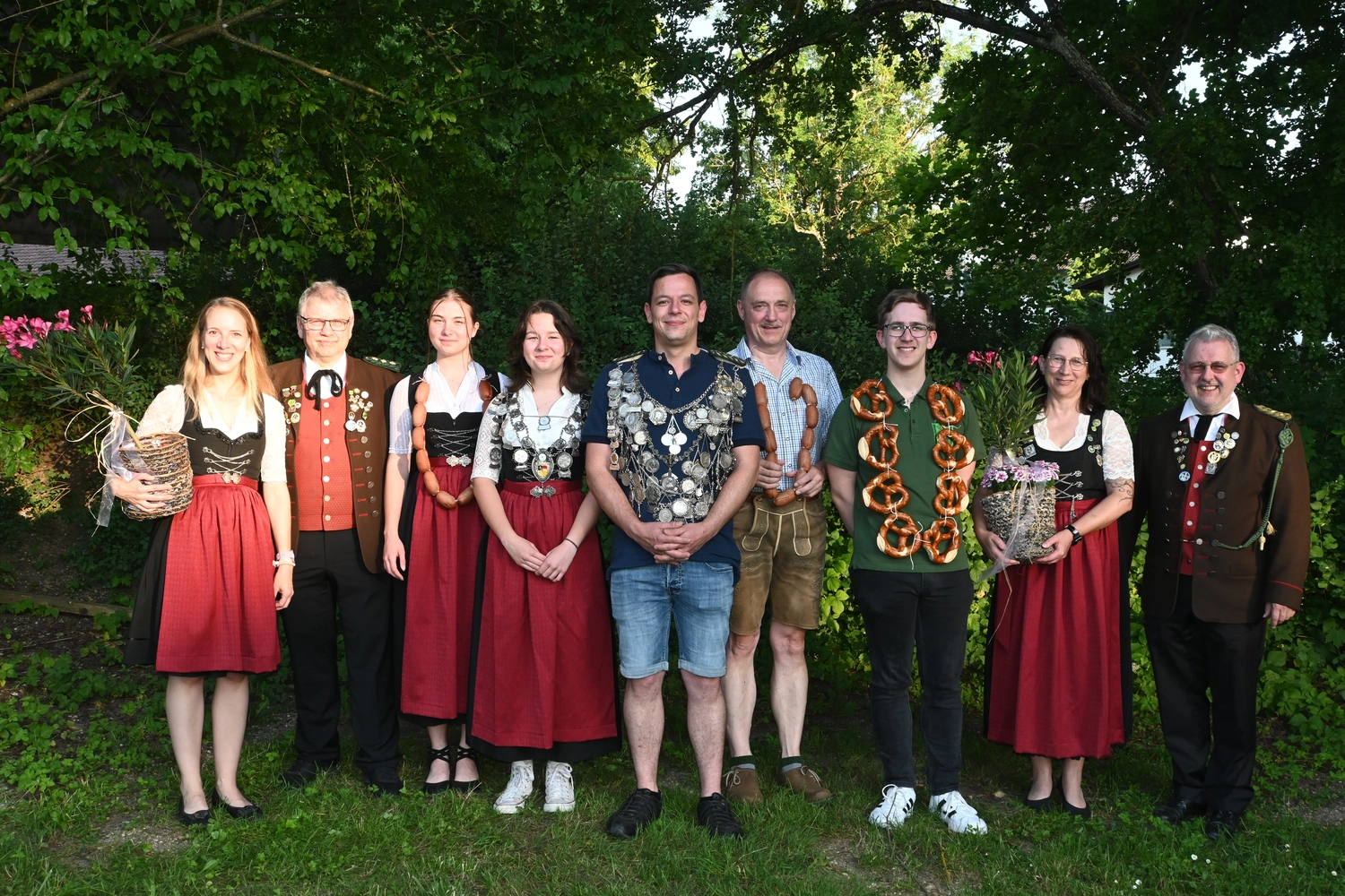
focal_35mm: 38
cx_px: 672
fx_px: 1401
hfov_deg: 51.3
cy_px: 448
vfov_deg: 35.5
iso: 800
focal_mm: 25
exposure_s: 1/200
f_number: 9
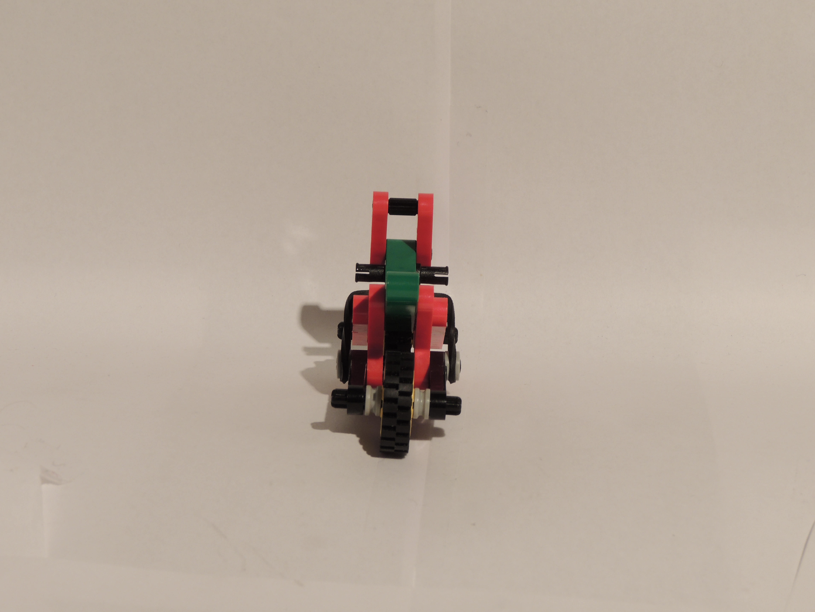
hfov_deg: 14.6
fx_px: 3178
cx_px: 408
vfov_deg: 11.0
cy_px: 306
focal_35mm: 135
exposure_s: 1/2.5
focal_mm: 24
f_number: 6.1
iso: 100
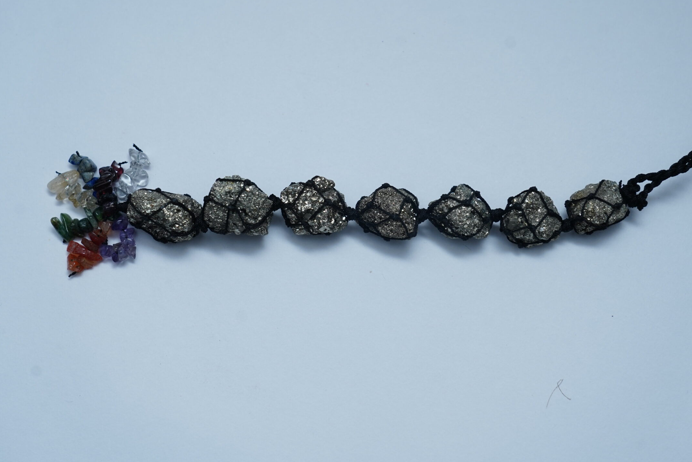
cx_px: 370
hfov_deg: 32.9
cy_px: 199
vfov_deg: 22.2
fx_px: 1173
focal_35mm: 61
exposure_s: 1/125
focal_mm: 51
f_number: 6.3
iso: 400
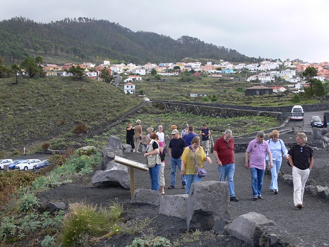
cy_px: 124
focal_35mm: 66
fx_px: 627
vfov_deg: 22.3
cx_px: 164
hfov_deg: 29.4
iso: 80
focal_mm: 14
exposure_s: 1/125
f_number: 5
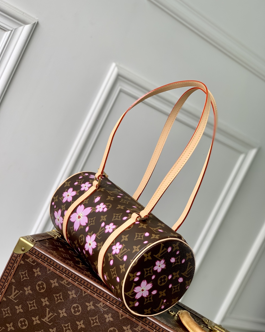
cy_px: 170
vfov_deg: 34.2
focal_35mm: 55
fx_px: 539
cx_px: 132
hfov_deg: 27.6
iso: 32
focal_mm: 6
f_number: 2.4
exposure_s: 1/122
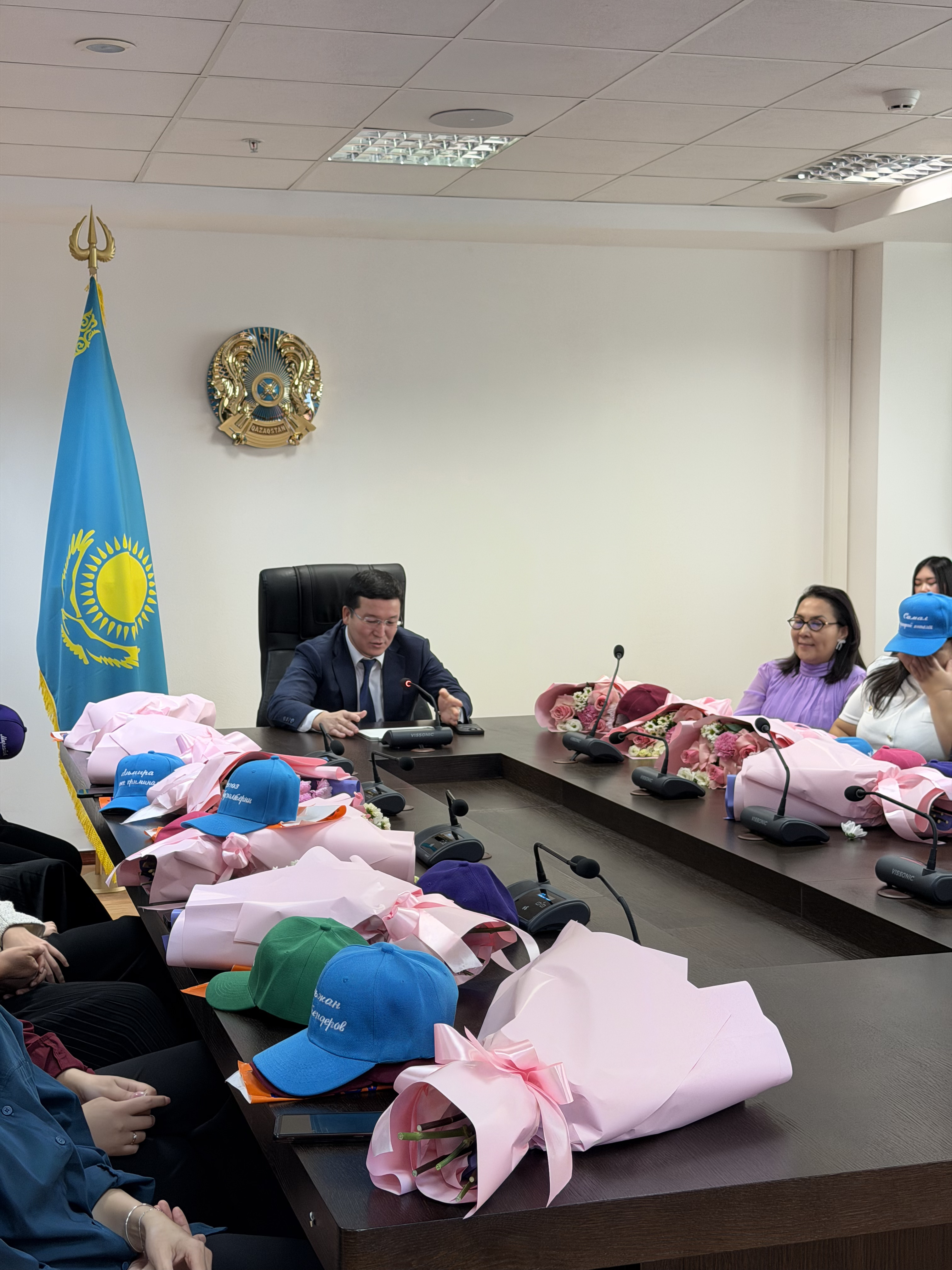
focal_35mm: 48
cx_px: 476
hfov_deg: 30.3
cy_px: 635
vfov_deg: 39.7
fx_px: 1760
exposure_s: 1/50
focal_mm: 6.76
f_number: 1.78
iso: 64
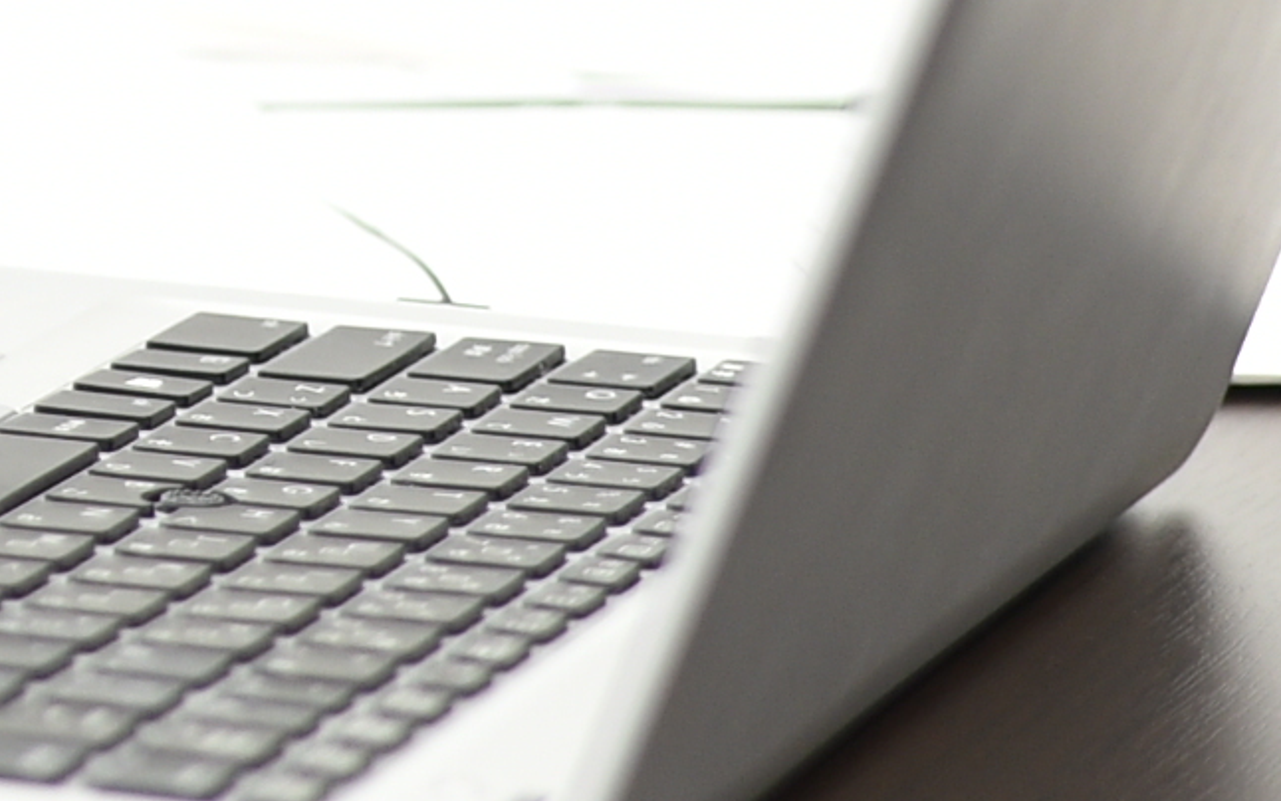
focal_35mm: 338
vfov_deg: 3.8
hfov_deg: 6.0
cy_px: -1301
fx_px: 11802
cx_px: -1559
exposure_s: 1/100
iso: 500
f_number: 2.5
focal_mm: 58
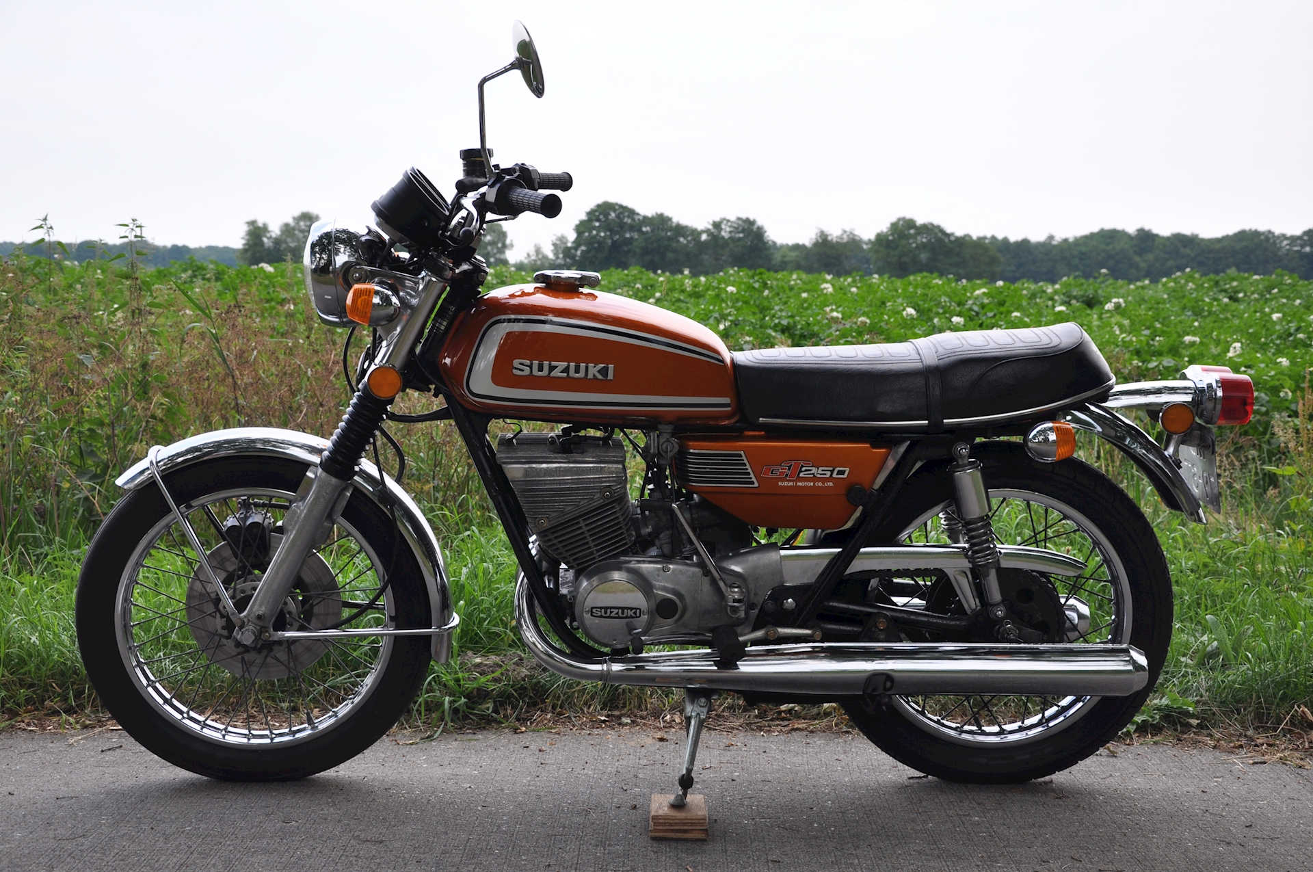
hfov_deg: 38.9
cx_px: 656
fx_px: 1858
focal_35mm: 51
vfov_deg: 26.4
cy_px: 436
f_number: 6.3
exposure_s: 1/160
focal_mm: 34
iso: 200
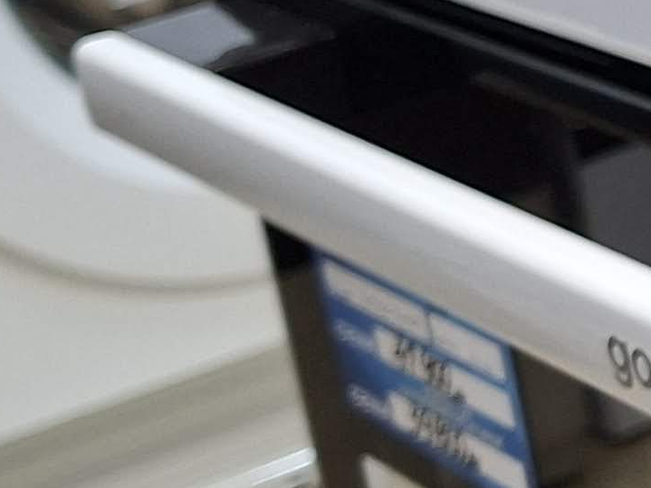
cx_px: 1395
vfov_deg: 11.5
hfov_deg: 12.9
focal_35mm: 128
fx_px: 2407
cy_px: 38
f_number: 1.8
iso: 250
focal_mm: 5.54
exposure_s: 1/50
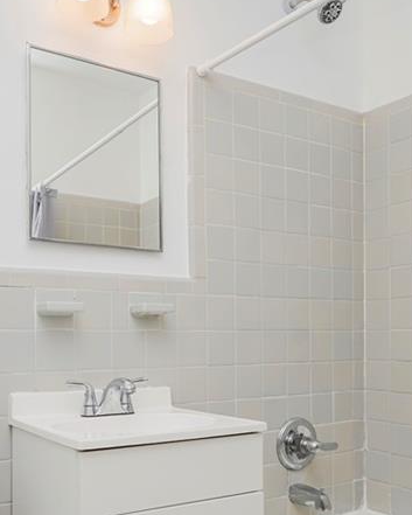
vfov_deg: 47.3
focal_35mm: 38
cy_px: 326
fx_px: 580
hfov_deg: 38.8
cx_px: 148
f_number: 6.3
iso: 100
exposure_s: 1/80
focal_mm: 17.5
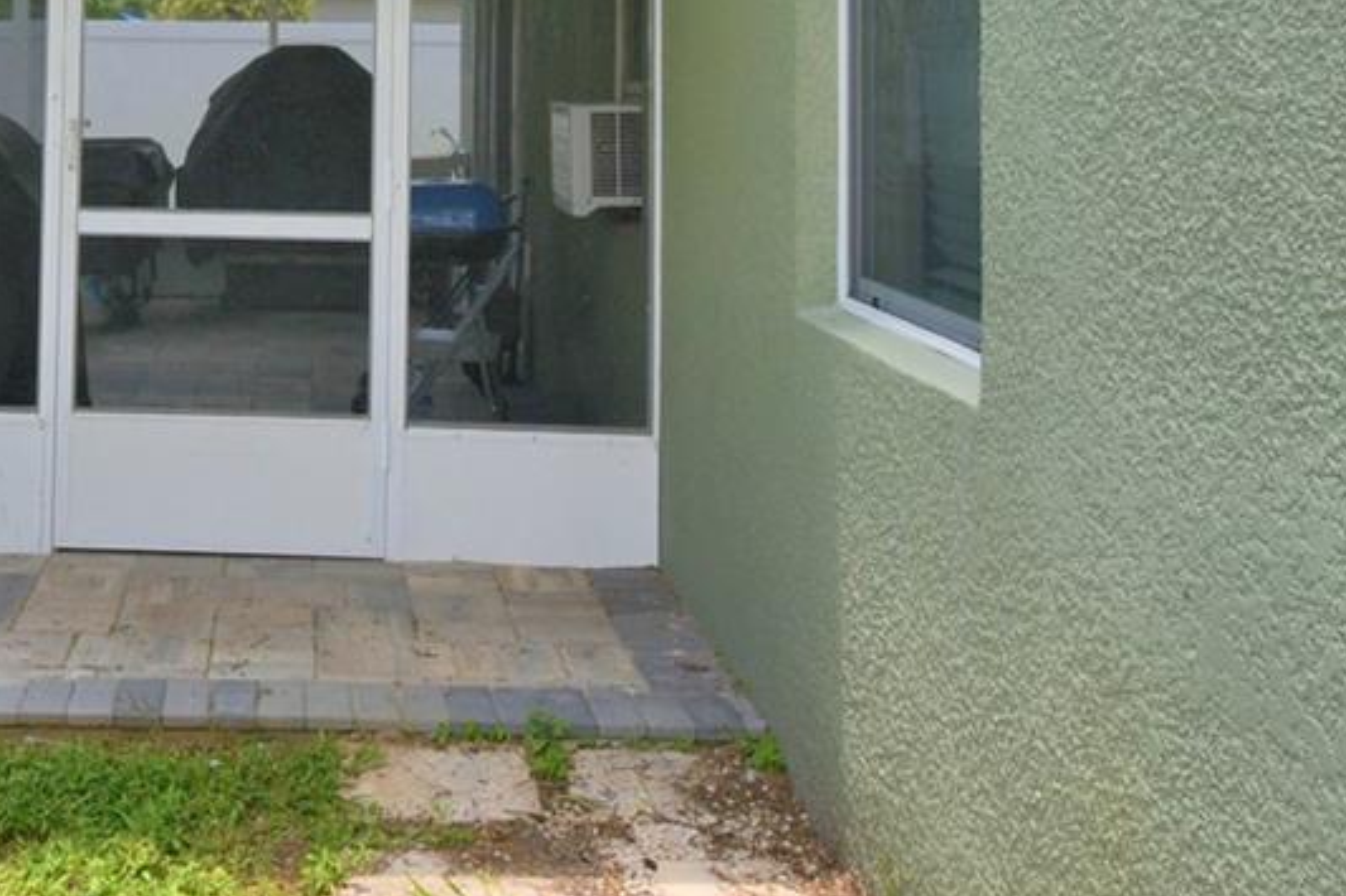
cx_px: 230
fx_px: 1682
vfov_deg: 27.8
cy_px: -35
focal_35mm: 45
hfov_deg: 41.4
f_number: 8
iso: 100
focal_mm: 10
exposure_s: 1/250
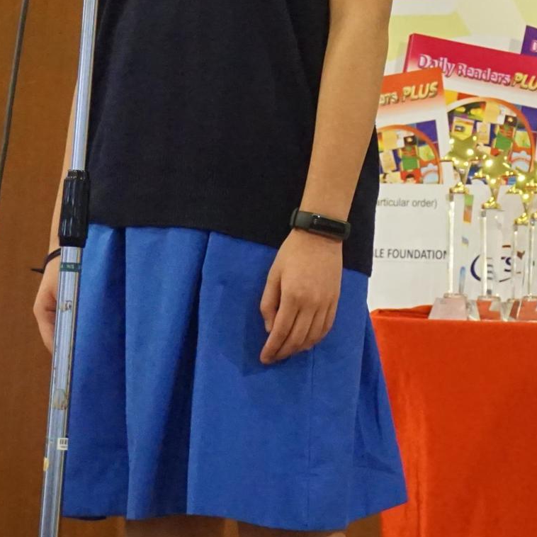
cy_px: -57
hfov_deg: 8.1
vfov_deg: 8.2
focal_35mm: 213
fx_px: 3732
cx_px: 807
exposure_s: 1/80
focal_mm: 43
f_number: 5.6
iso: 3200
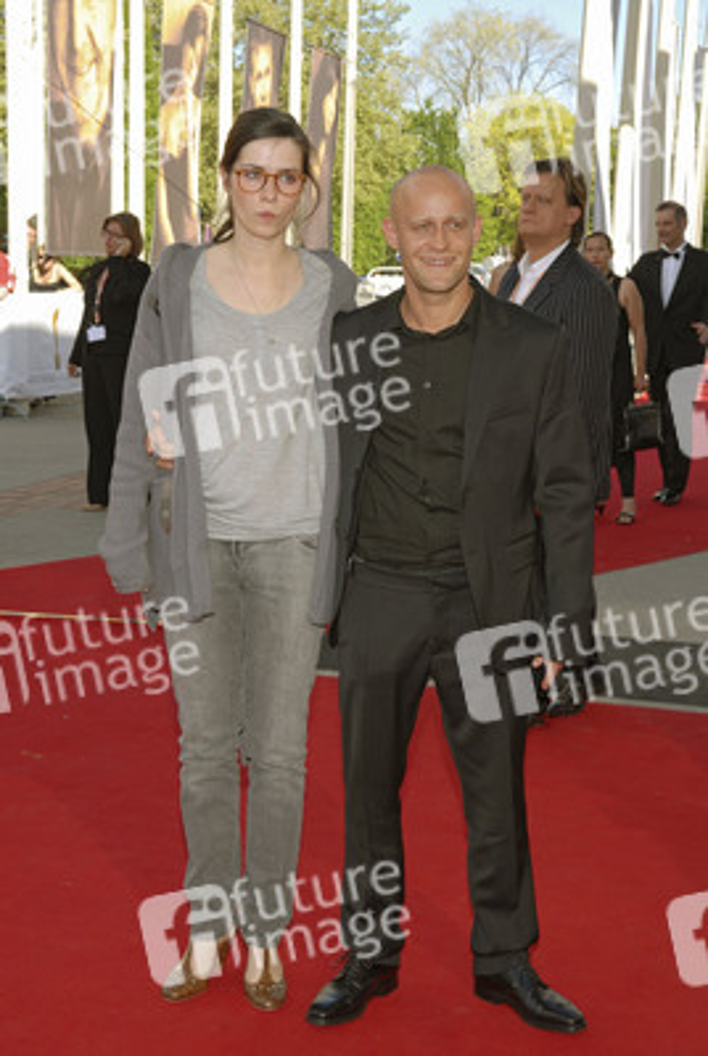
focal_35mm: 57
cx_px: 354
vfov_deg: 35.0
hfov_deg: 23.9
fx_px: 1676
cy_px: 528
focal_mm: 38
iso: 200
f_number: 9
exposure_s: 1/160
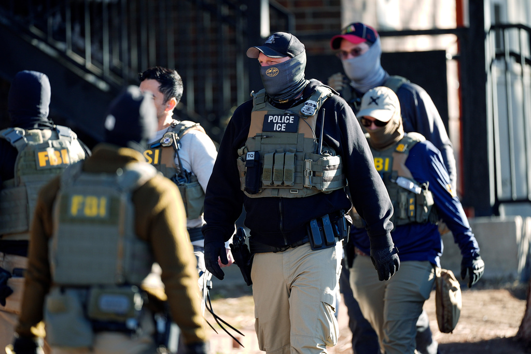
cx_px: 266
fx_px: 8851
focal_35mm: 600
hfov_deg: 3.4
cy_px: 177
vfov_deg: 2.3
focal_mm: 600
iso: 200
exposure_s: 1/320
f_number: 4
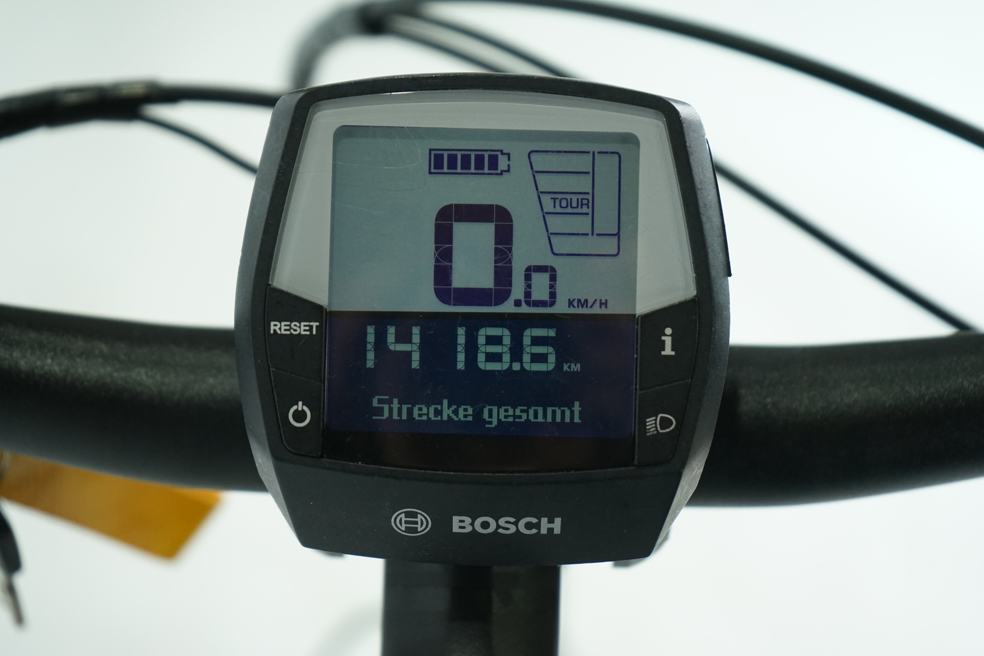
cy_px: 328
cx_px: 492
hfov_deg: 28.8
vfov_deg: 19.5
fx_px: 1913
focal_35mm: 70
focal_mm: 70
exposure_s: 1/200
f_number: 5.6
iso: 2000
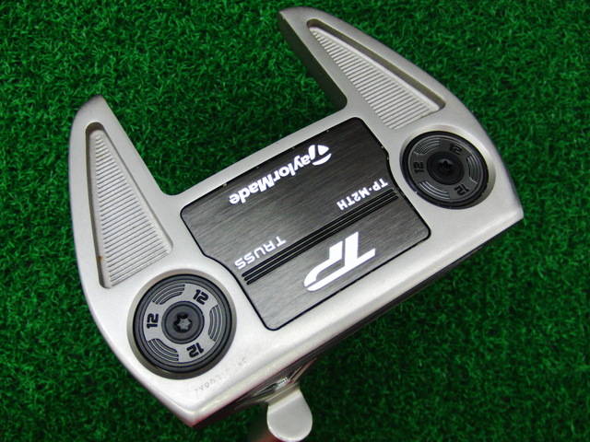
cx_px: 295
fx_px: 631
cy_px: 221
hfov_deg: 50.1
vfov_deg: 38.7
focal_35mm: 37
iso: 400
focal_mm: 6.42
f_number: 3.6
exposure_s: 1/60
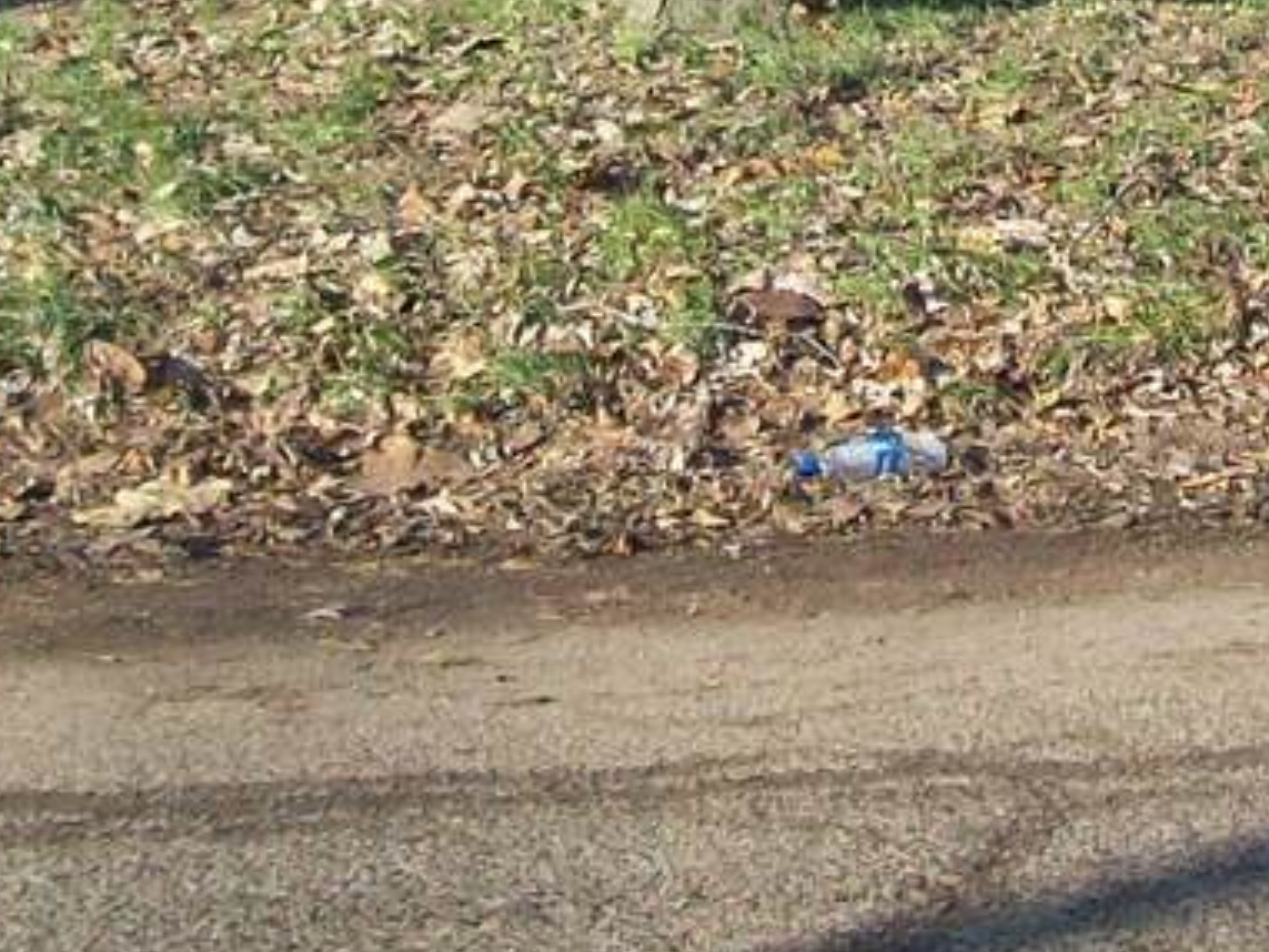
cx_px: 963
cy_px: -296
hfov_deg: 16.2
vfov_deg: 11.9
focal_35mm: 121
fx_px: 4437
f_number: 2.7
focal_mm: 6
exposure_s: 1/411
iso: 80
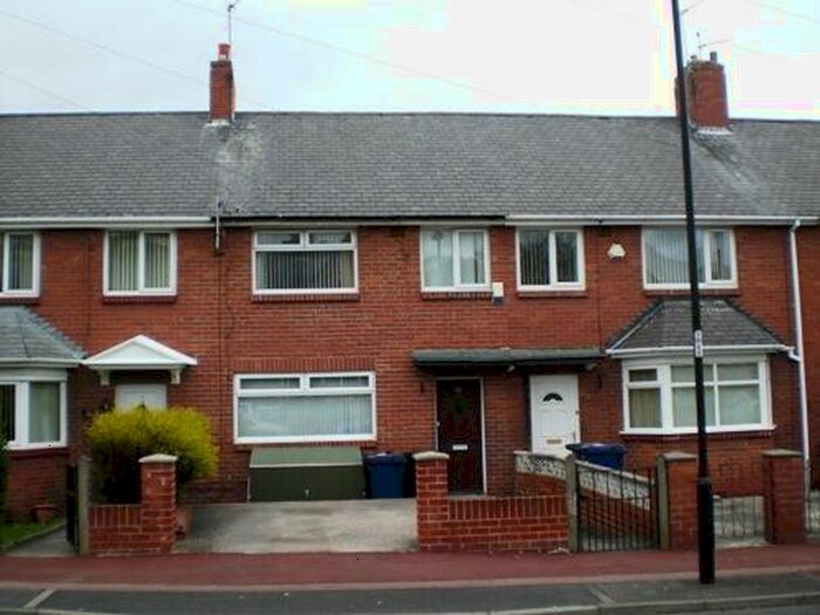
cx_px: 410
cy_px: 308
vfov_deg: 37.7
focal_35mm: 38
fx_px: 900
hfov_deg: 49.0
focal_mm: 6.3
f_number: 3.1
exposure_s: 1/160
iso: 50
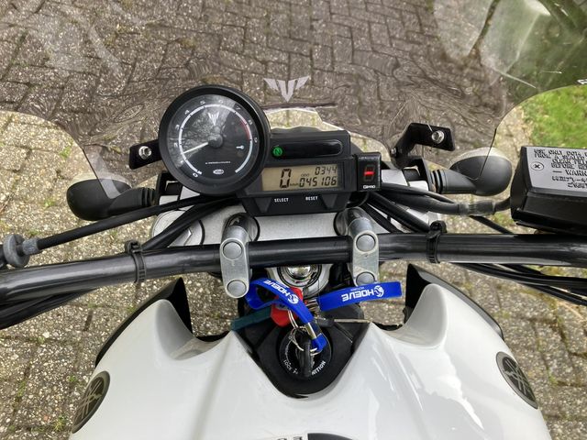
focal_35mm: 28
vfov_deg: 49.7
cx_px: 294
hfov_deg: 63.4
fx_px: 475
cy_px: 220
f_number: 1.8
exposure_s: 1/313
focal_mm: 3.99
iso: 32
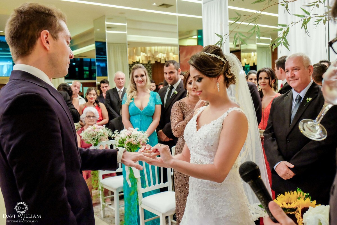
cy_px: 112
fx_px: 328
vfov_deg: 37.9
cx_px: 168
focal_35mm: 35
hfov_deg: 54.4
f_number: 4.5
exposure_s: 1/80
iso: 4000
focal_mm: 23.3
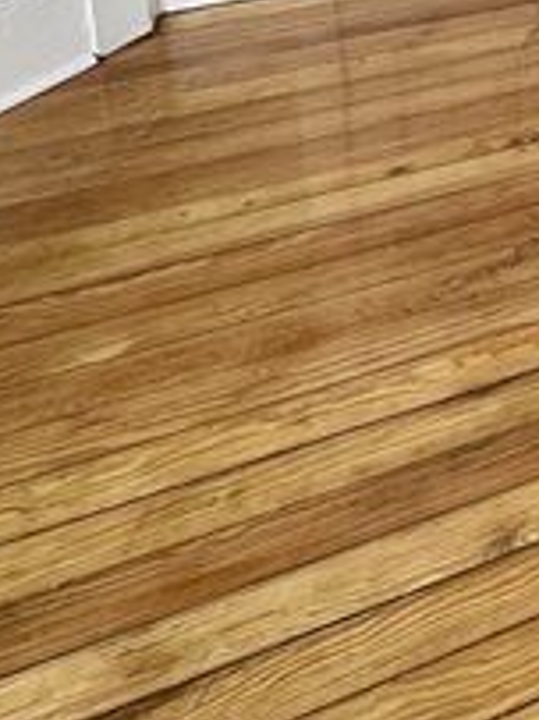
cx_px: 979
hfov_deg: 19.9
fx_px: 1101
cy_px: -355
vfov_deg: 26.4
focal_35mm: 53
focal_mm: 2.22
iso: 50
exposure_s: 1/99
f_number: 2.2
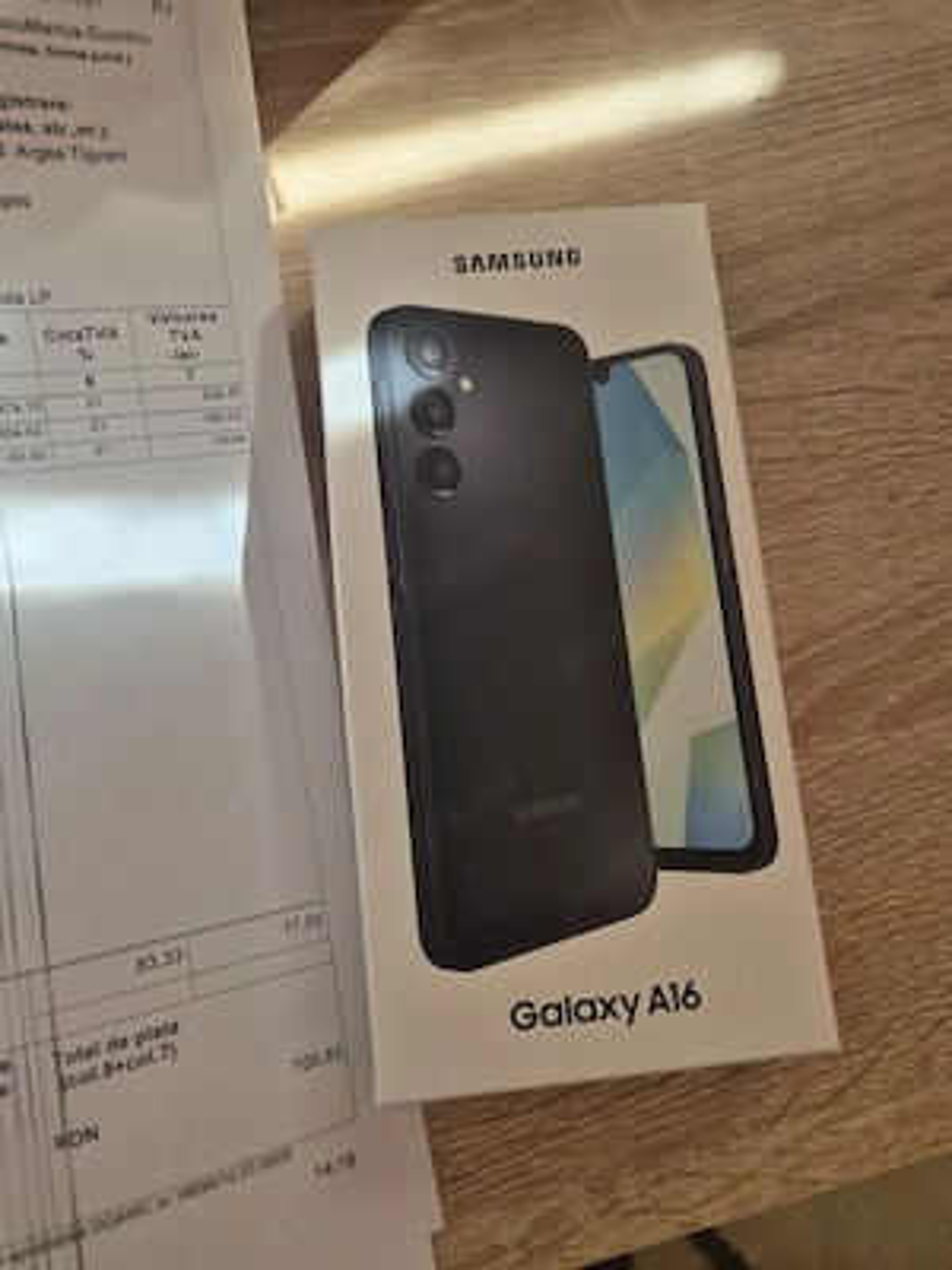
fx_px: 843
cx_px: 476
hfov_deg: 58.9
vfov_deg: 73.9
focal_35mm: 23
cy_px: 635
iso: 200
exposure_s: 1/182
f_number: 1.8
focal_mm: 5.4
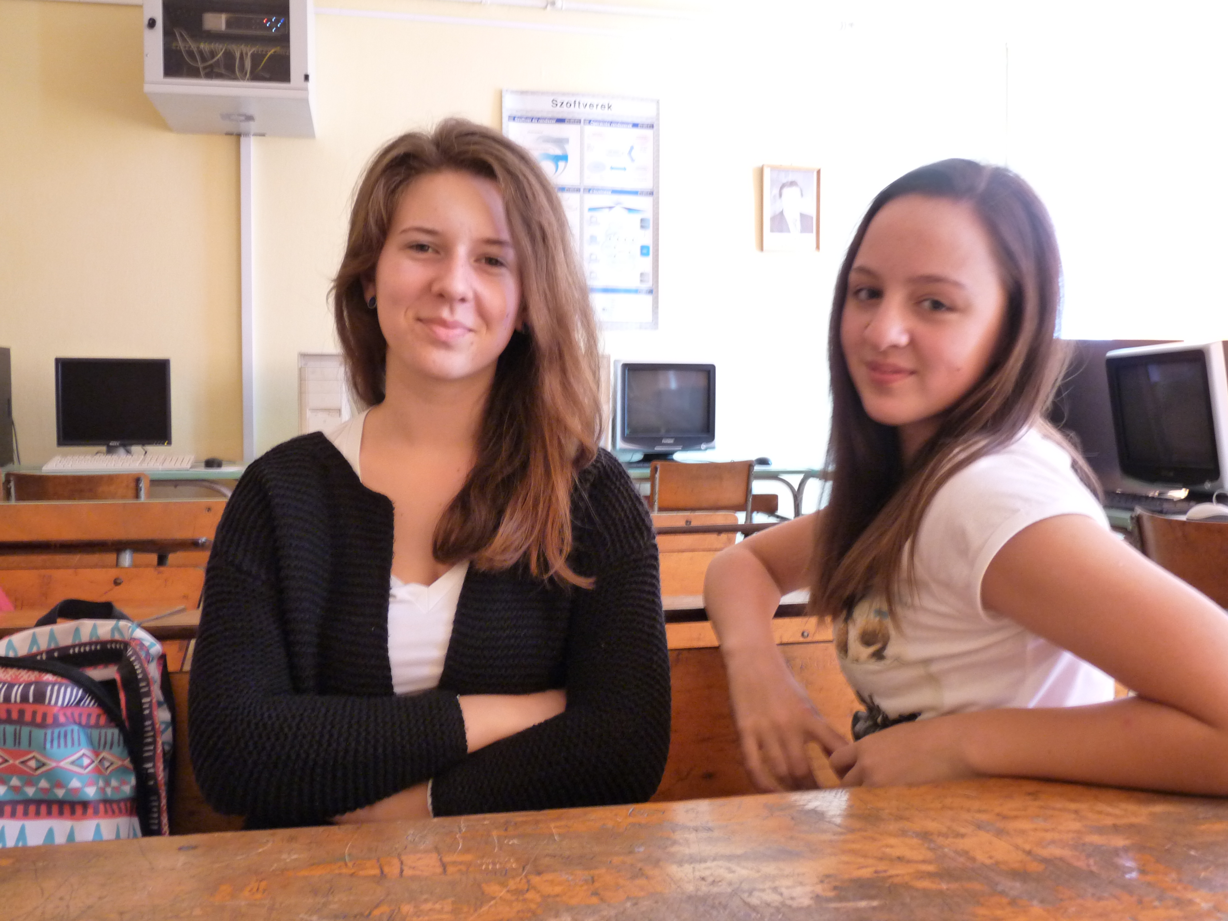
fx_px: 1135
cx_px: 614
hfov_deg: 56.8
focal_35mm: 32
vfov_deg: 44.2
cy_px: 460
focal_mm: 5.6
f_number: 3
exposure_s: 1/10
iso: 400
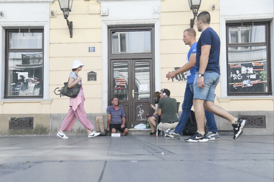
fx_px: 304
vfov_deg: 33.4
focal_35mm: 40
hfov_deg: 48.5
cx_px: 137
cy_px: 91
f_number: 4
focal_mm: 40
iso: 250
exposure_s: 1/400
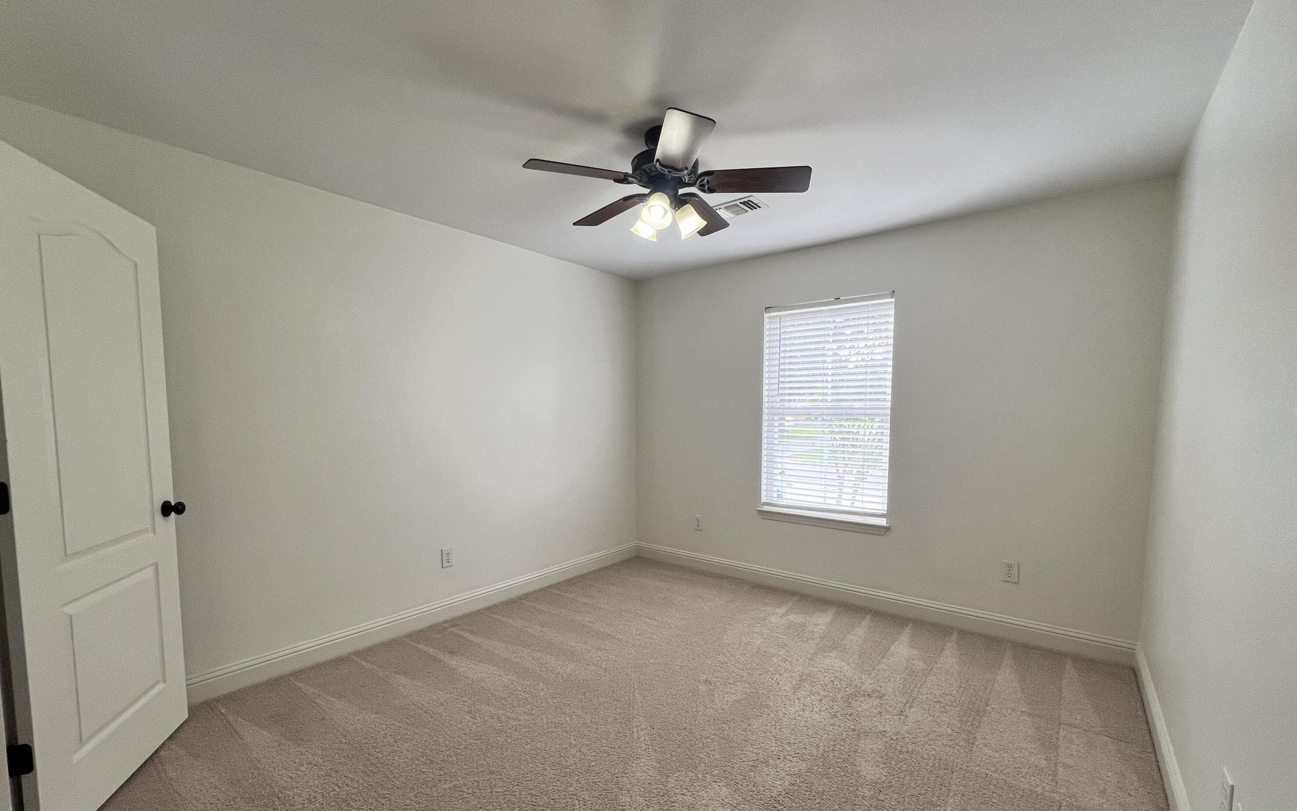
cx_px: 645
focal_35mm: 14
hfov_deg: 105.3
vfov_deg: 78.3
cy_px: 453
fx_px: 495
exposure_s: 1/120
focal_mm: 1.57
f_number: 1.8
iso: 100
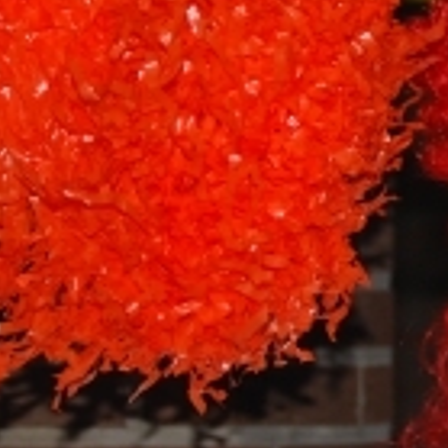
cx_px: 625
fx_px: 4419
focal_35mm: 302
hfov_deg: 5.8
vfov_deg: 5.8
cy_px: 201
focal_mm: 55
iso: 200
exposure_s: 1/60
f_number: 4
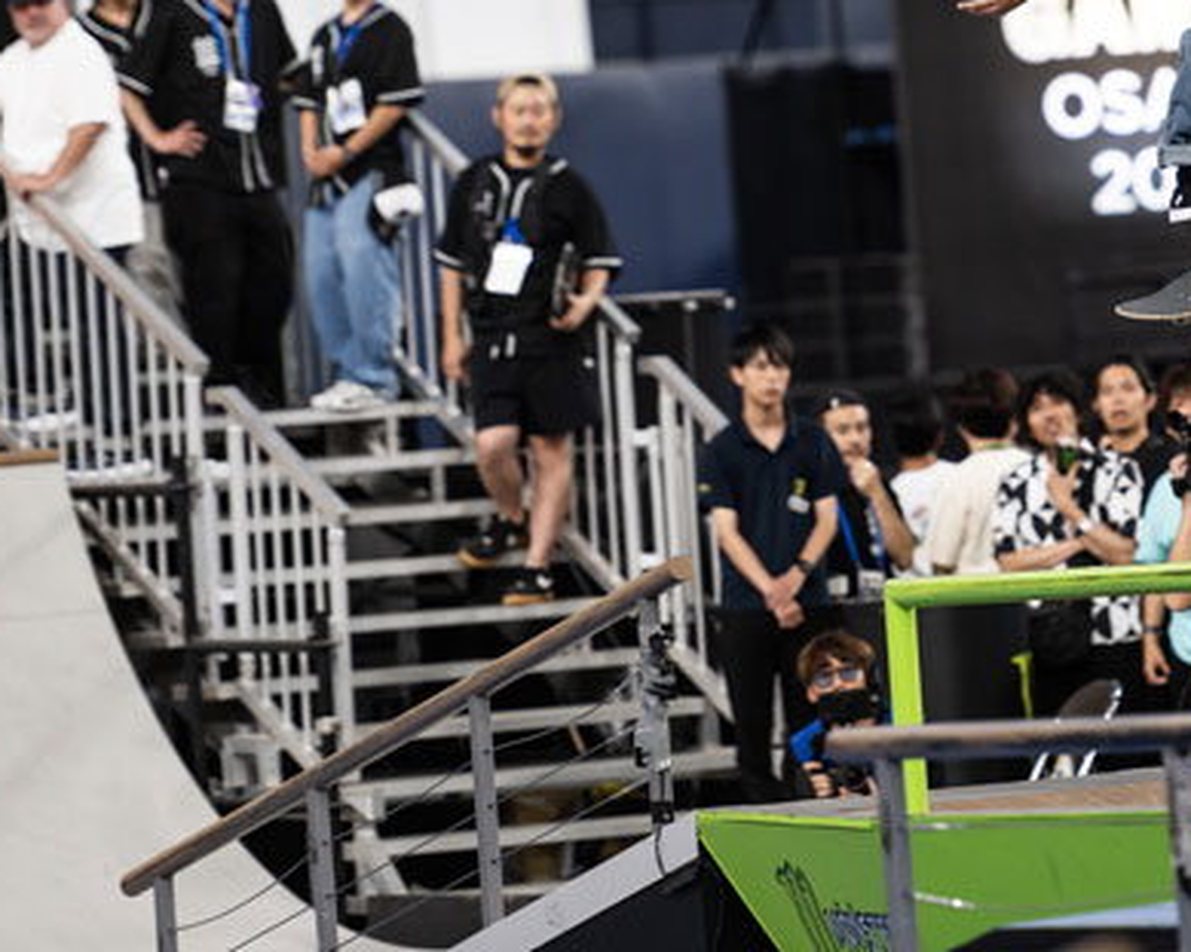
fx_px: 11171
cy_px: 395
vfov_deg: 4.9
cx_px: 958
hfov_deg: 6.1
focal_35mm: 317
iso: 1250
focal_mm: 175
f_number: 2.8
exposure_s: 1/1000
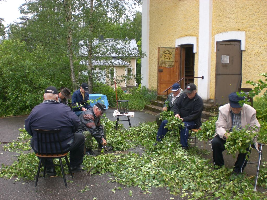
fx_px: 293
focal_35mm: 38
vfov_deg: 37.7
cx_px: 134
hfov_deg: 49.0
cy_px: 100
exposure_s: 1/160
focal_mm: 6.3
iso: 50
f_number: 3.1
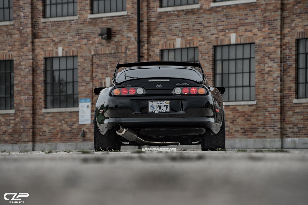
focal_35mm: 200
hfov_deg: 10.3
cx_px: 154
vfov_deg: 6.9
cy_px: 102
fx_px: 1711
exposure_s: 1/160
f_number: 6.3
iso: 100
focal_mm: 200
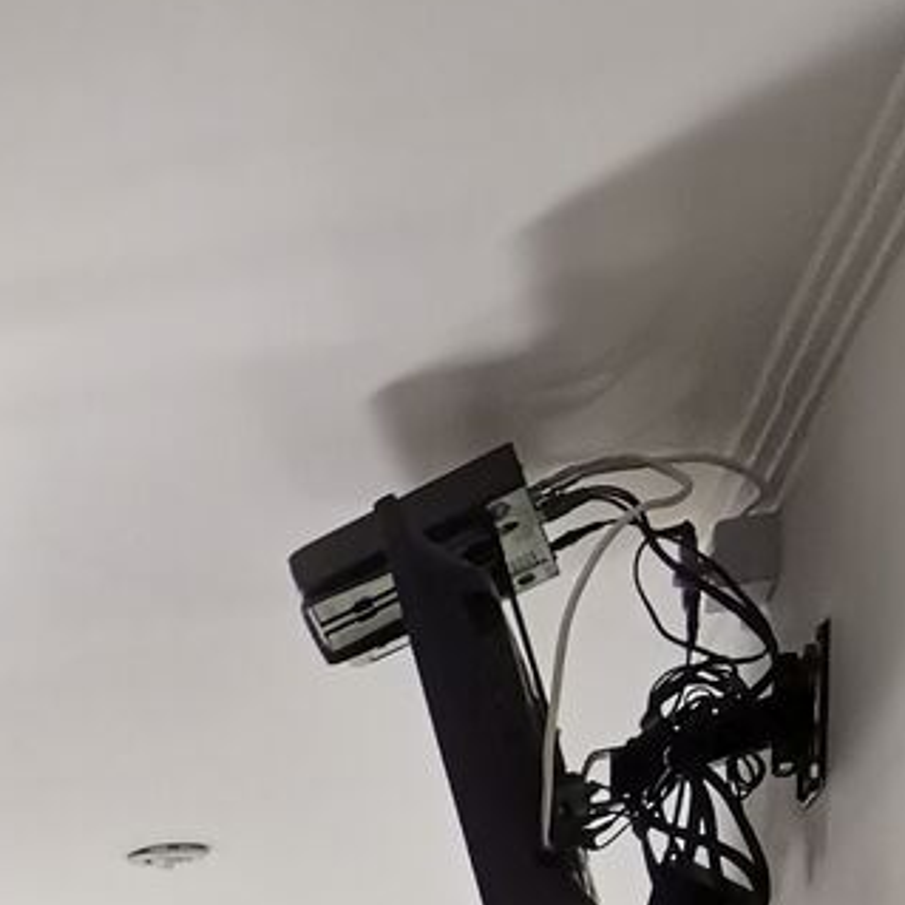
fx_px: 2514
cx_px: -803
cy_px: 1594
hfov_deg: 16.5
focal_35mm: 85
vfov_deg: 17.0
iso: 200
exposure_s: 1/120
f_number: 2.2
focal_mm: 2.35
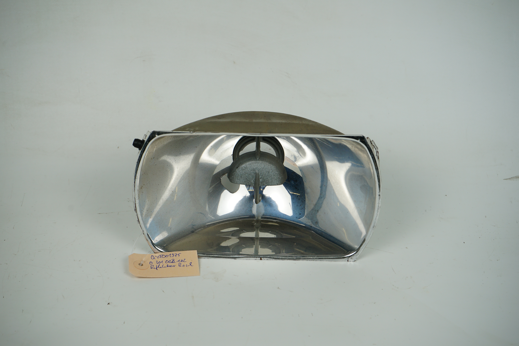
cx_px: 260
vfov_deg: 20.6
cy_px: 173
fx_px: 951
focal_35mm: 66
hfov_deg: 30.5
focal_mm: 66
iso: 200
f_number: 7.1
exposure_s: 1/200
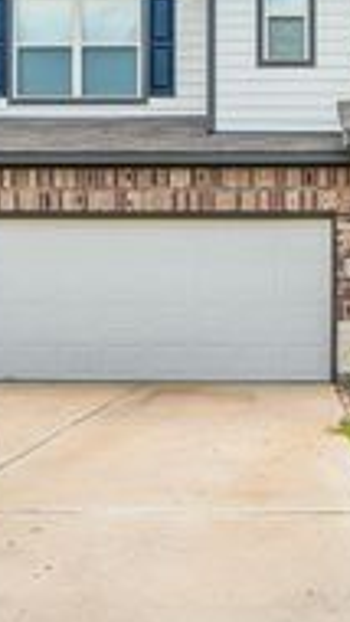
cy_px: 133
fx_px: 725
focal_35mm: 44
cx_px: 298
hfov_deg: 26.4
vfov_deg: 44.3
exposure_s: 1/5000
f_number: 4
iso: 100
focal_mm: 16
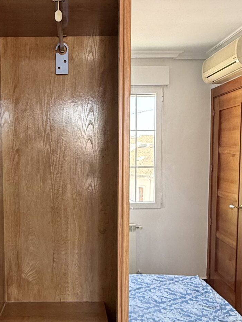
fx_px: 354
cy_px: 178
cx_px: 67
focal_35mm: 38
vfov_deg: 48.9
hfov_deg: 37.0
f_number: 2.2
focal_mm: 2.22
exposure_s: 1/99
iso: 100
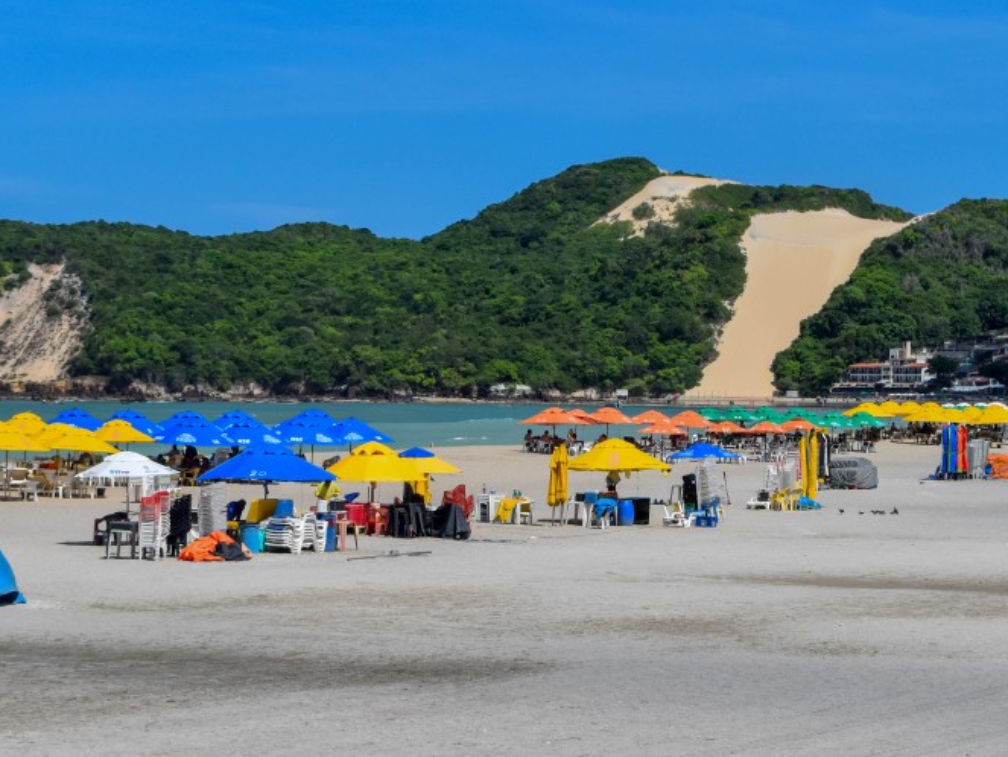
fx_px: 3147
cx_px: 365
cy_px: 366
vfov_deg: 13.7
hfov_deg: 18.2
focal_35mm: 108
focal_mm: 46
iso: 360
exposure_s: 1/2000
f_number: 8
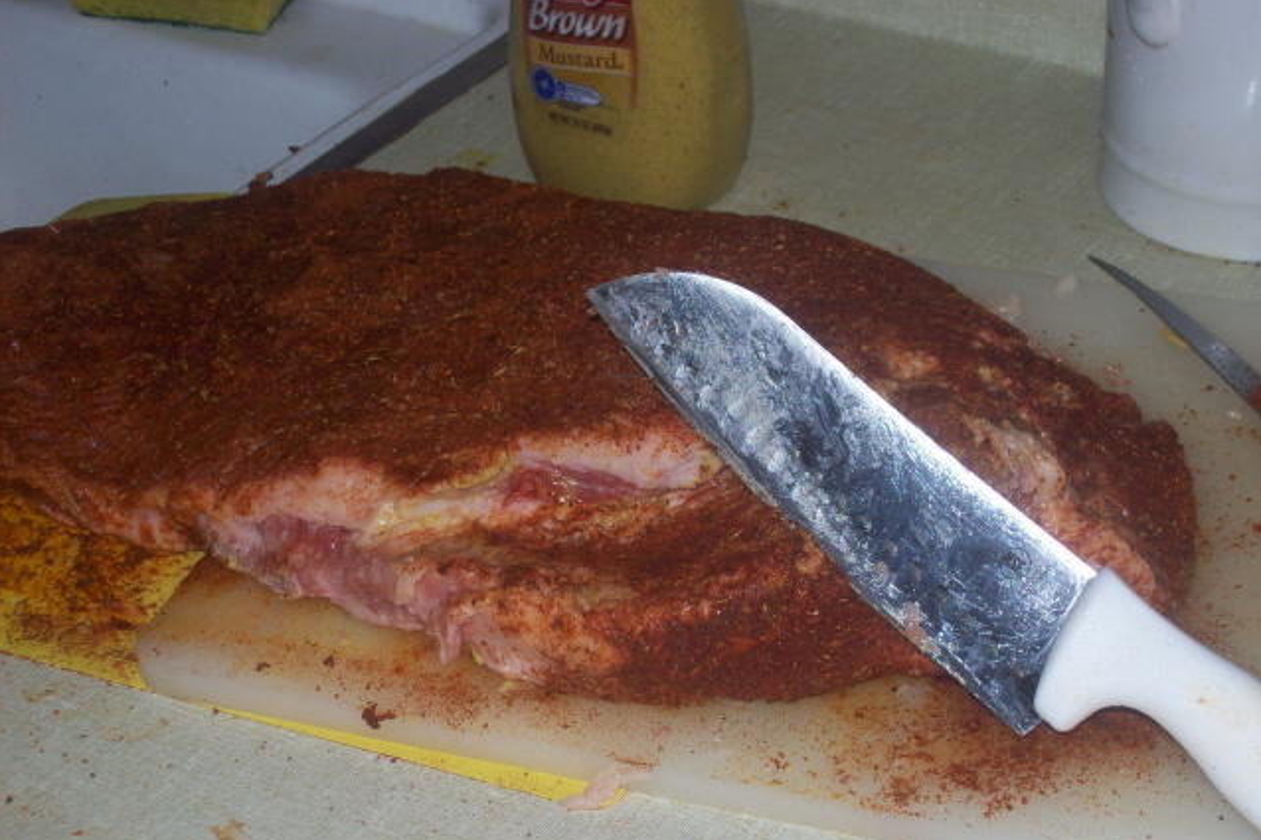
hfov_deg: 27.7
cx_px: 630
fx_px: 2556
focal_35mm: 73
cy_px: 456
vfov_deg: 18.7
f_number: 3.8
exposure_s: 1/97.2
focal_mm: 11.6
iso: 80
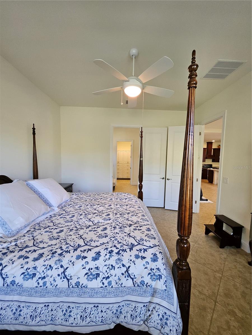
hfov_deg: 89.9
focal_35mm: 13
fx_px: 126
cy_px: 168
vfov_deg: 106.2
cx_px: 126
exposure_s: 1/60
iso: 160
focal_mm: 1.7
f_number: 2.2
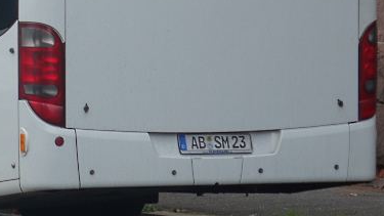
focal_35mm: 516
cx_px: -169
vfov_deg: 2.4
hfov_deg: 4.2
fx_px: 5254
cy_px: -79
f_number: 3.5
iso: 125
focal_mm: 56.49
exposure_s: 1/200
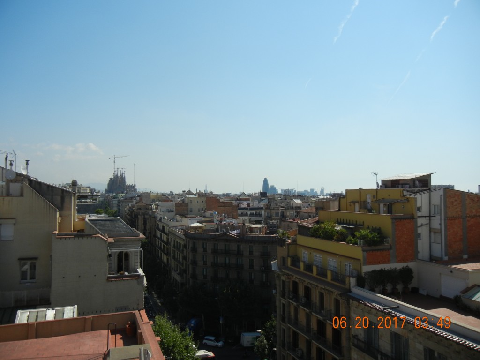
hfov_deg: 60.0
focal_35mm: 30
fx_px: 416
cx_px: 240
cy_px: 180
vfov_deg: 46.8
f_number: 7
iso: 160
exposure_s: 1/698
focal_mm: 5.4
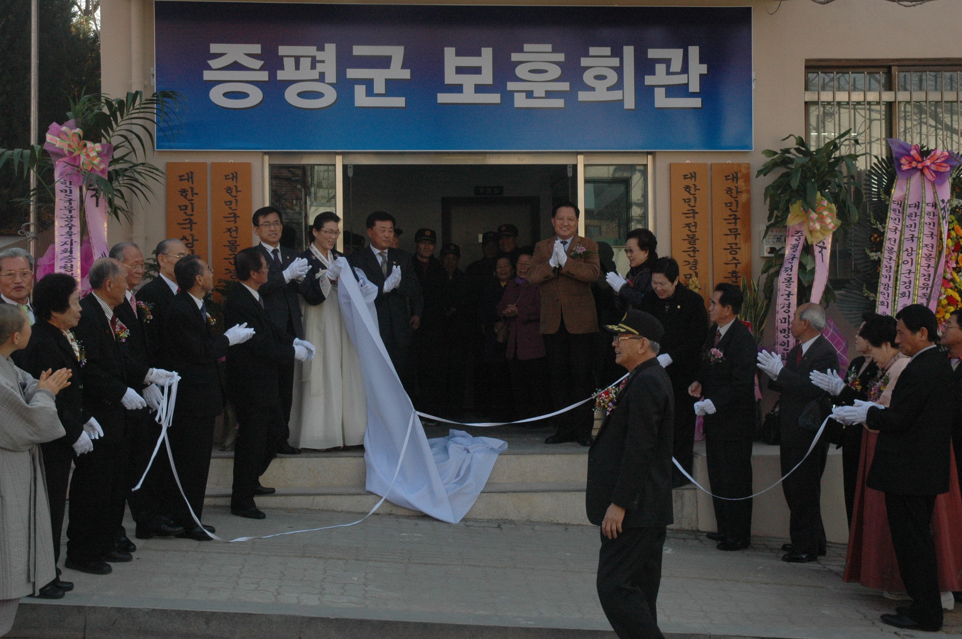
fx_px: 1361
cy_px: 320
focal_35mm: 51
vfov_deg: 26.4
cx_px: 481
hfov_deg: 38.9
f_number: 8
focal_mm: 34
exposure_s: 1/250
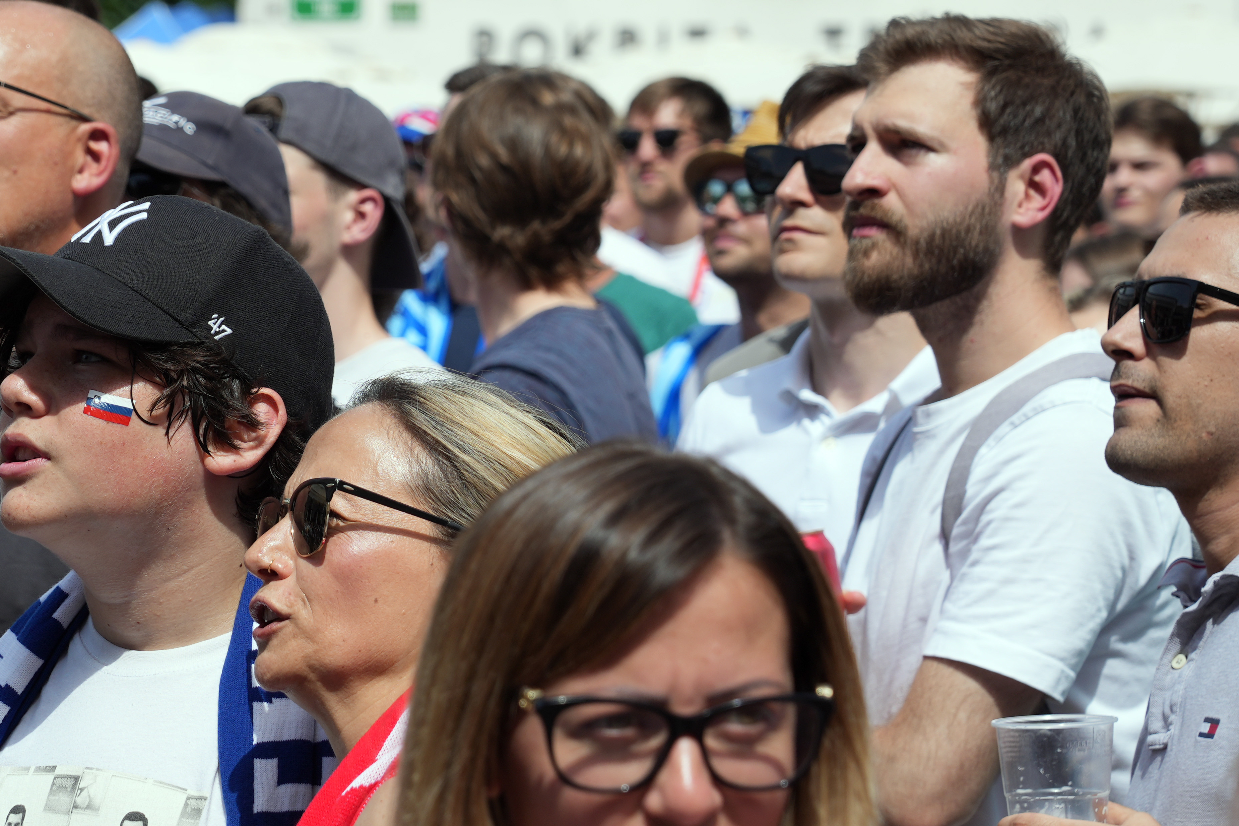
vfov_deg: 6.9
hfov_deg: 10.3
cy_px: 435
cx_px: 109
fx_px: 6848
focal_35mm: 199
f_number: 7.1
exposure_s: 1/400
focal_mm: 105
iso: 100
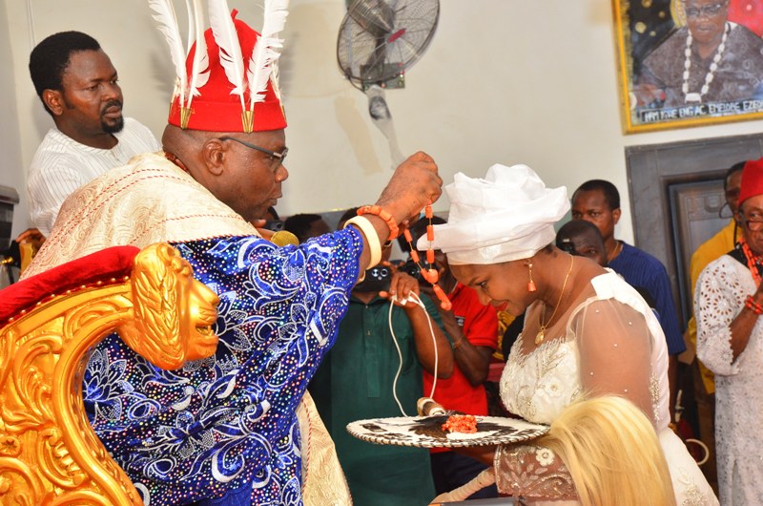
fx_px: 1269
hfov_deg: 33.5
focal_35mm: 60
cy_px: 253
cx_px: 382
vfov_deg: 22.5
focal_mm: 40
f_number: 6.3
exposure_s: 1/60
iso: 800
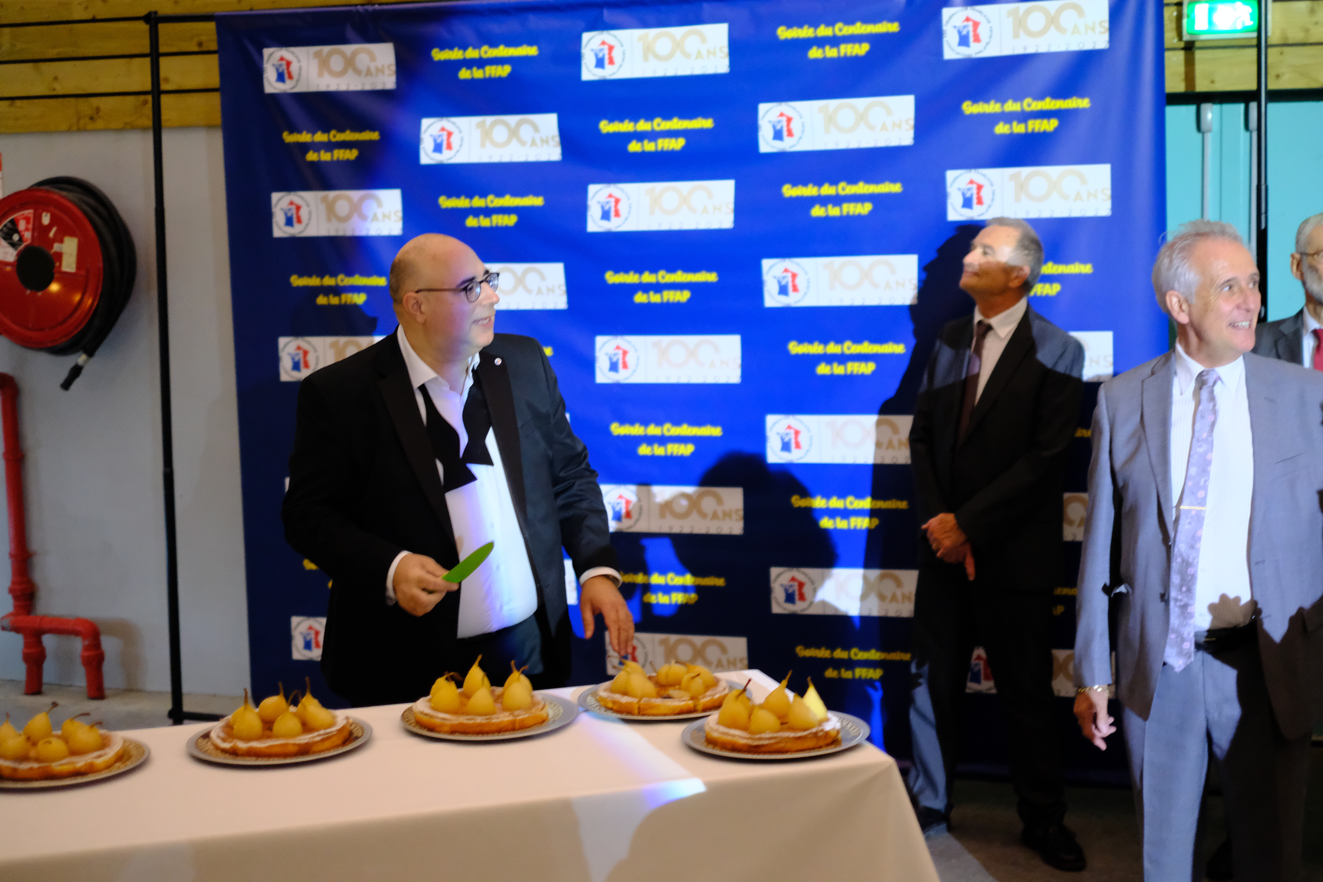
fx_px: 1948
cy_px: 441
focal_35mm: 53
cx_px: 662
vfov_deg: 25.5
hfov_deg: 37.5
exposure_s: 1/125
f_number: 1.4
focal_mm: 35
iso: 3200
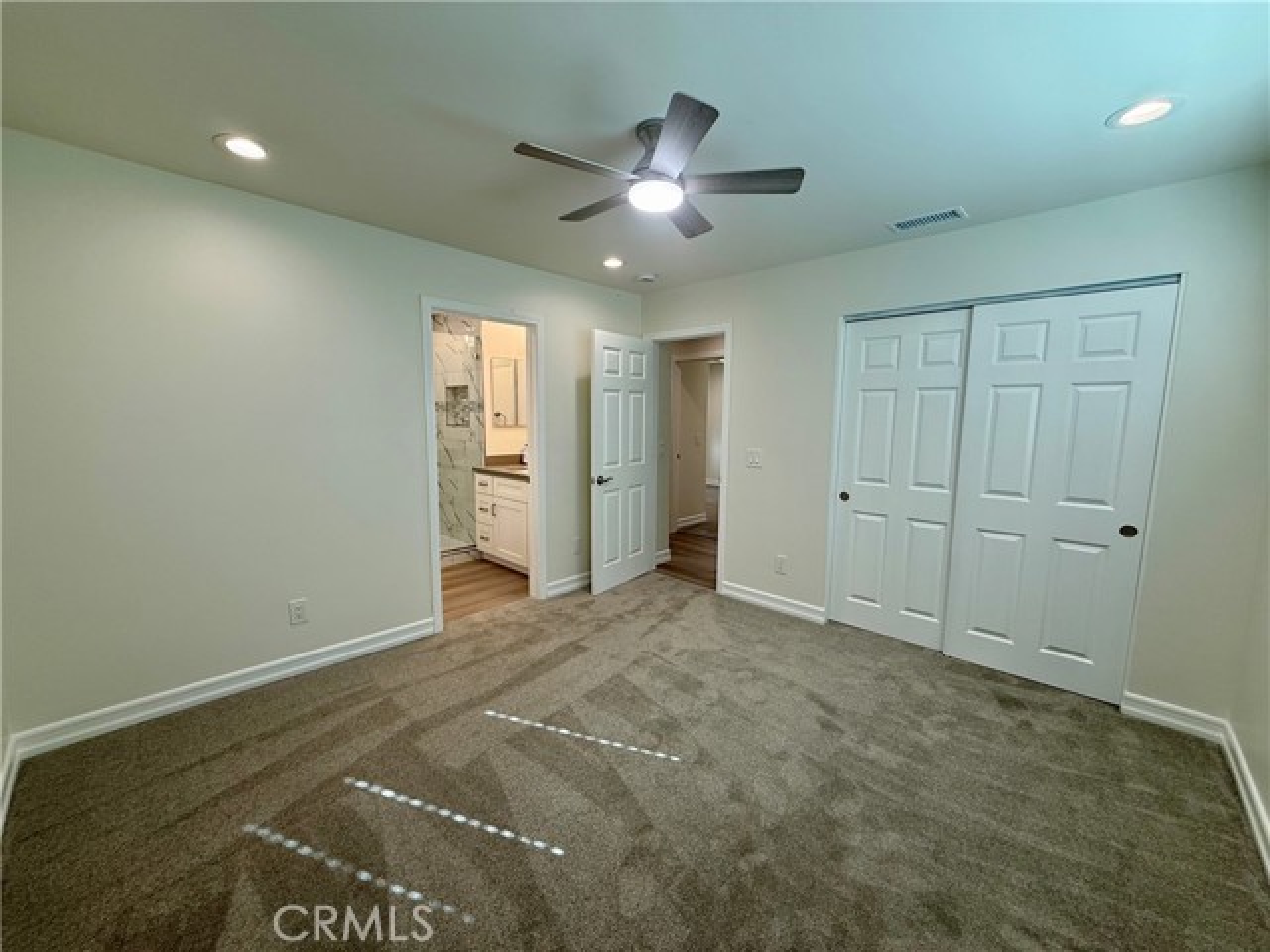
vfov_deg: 85.7
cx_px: 635
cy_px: 476
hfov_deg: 102.1
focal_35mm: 14
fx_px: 514
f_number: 2.2
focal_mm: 2.22
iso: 100
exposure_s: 1/120
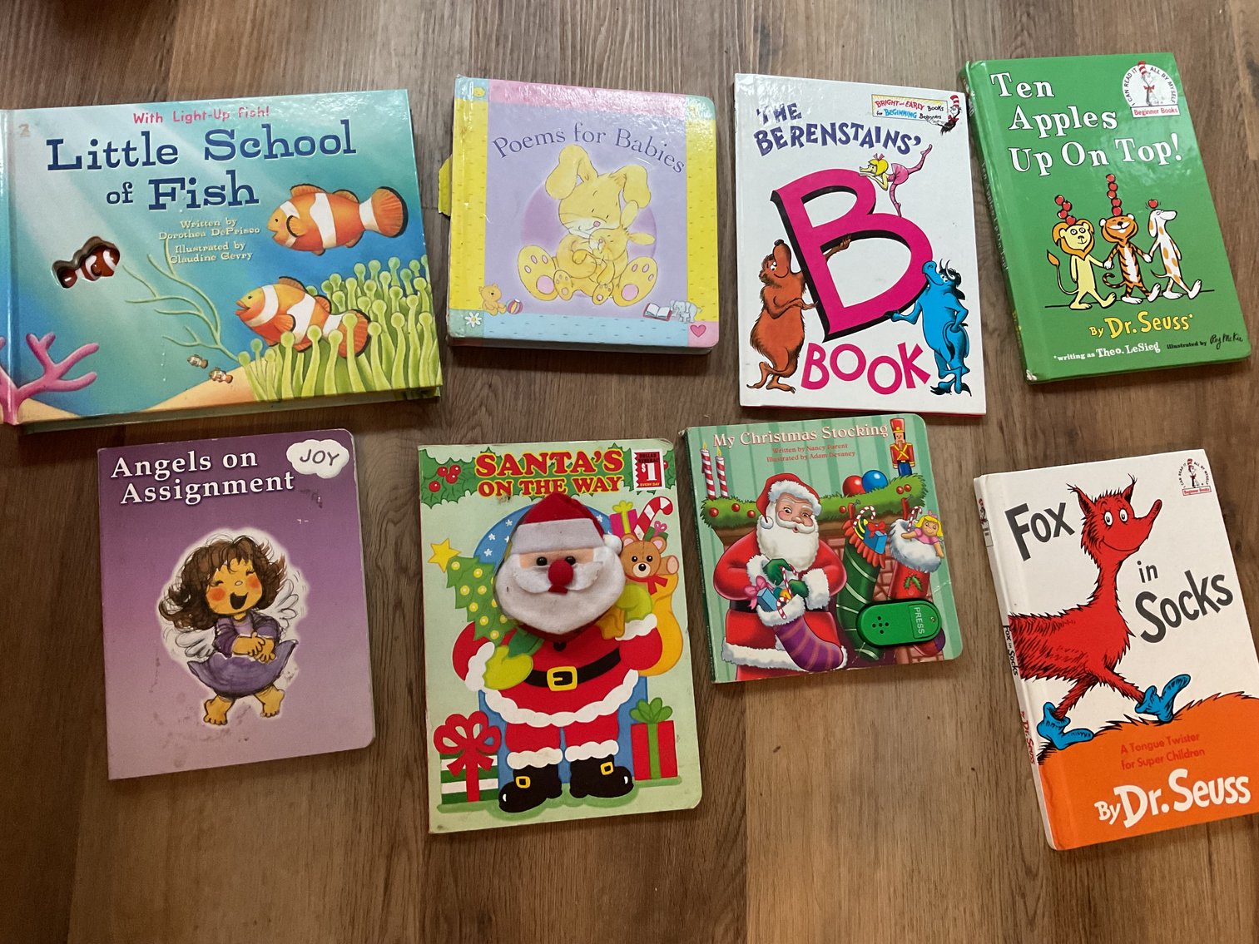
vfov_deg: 48.2
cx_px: 630
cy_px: 472
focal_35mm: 29
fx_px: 1055
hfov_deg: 61.7
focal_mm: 3
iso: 160
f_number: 1.8
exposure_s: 1/50
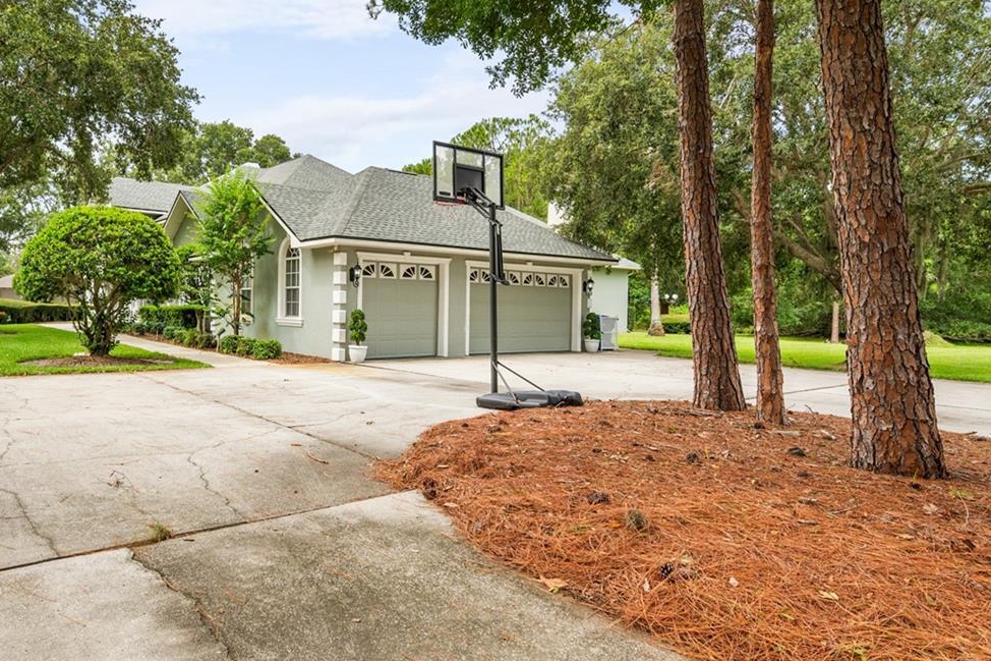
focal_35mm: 23
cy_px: 308
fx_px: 633
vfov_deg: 55.0
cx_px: 335
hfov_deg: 73.9
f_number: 6.3
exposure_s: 1/80
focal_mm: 14
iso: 250
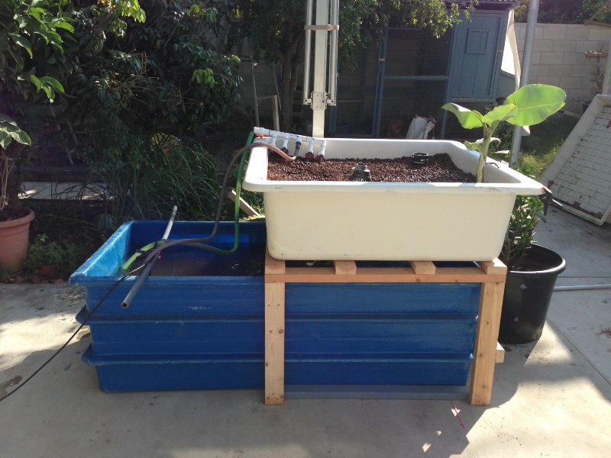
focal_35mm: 33
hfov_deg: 55.4
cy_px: 229
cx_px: 306
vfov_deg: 42.9
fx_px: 582
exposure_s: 1/775
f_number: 2.4
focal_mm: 4.13
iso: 50
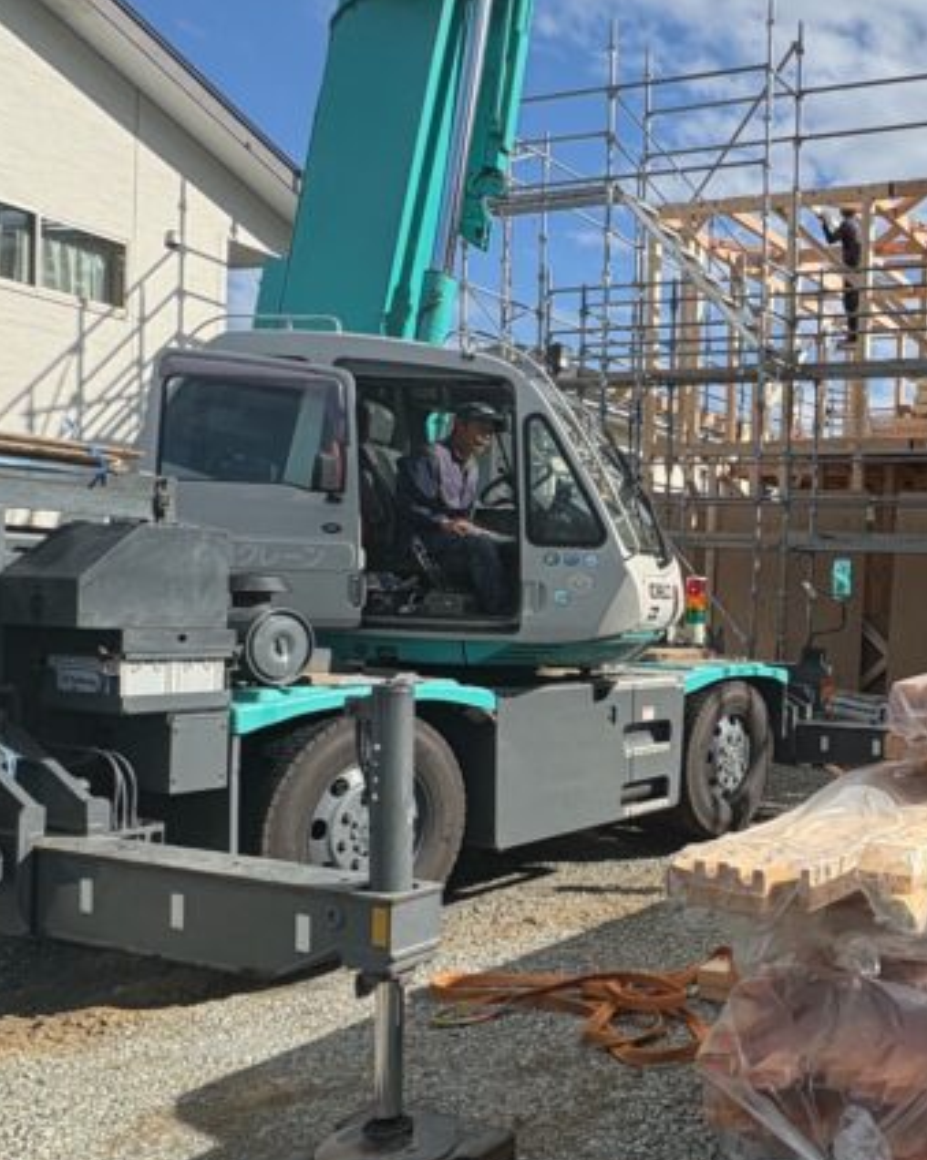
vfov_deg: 54.2
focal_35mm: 33
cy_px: 632
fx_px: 1132
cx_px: 949
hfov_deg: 38.9
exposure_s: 1/1370
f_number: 2.2
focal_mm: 2.22
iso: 40
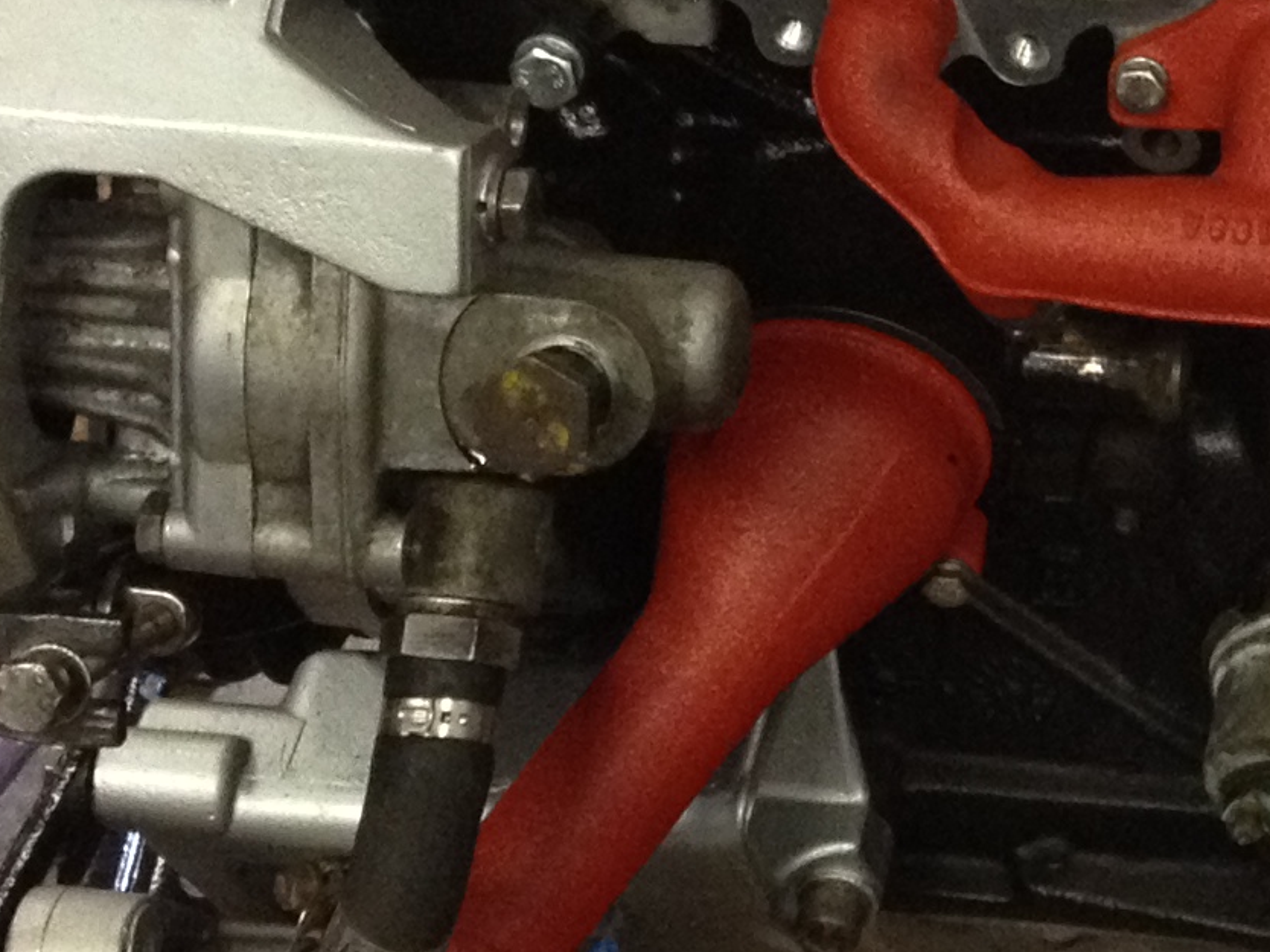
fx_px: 5025
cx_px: 1427
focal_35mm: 137
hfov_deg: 14.1
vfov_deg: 10.8
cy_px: 174
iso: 250
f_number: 2.4
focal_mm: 4.28
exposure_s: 1/20
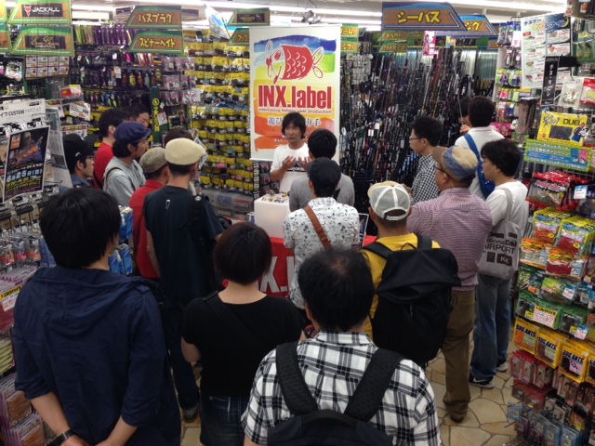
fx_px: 567
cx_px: 298
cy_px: 223
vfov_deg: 42.9
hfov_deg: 55.4
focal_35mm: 33
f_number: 2.4
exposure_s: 1/60
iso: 50
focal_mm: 4.12
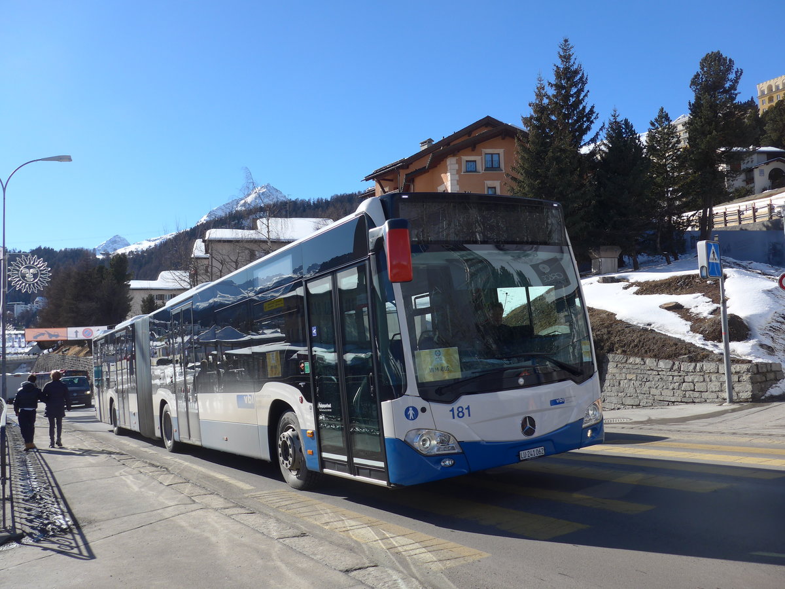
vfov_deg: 48.2
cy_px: 294
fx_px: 658
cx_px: 392
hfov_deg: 61.7
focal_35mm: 29
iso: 80
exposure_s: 1/1600
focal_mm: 6
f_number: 2.8
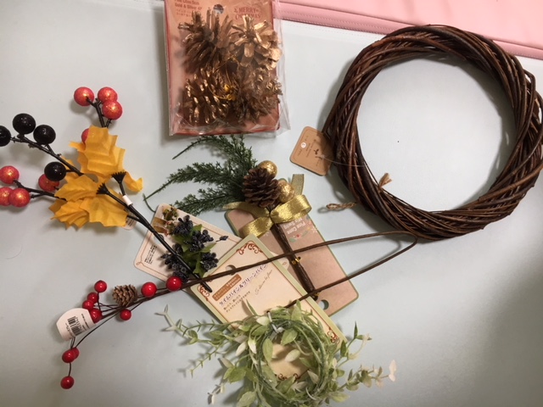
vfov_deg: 48.2
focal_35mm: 29
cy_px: 204
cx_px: 272
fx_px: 455
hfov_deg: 61.7
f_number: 2.2
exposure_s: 1/30
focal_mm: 4.15
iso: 80
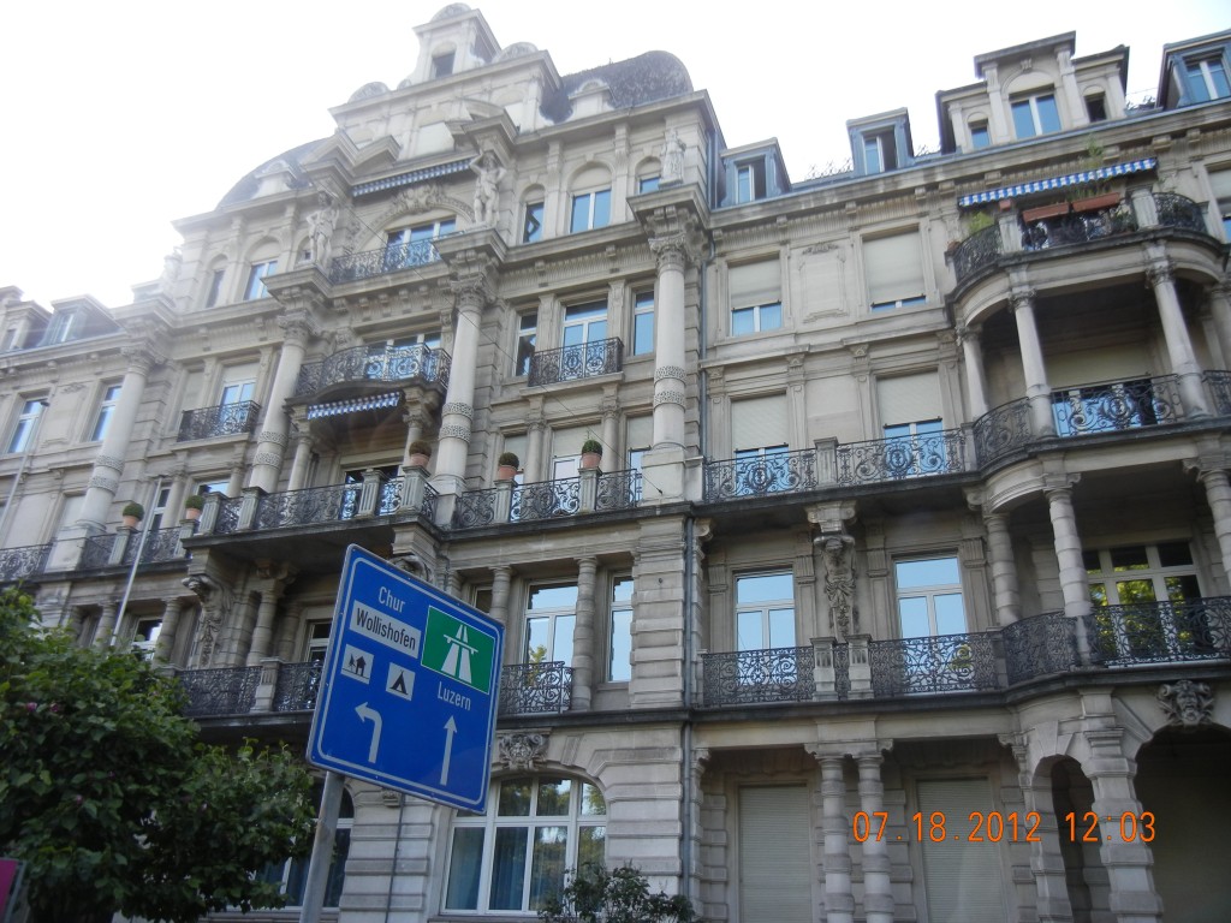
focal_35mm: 30
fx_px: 1067
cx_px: 616
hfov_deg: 60.0
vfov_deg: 46.8
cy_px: 462
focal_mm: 5.4
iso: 160
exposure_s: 1/129
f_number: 3.5
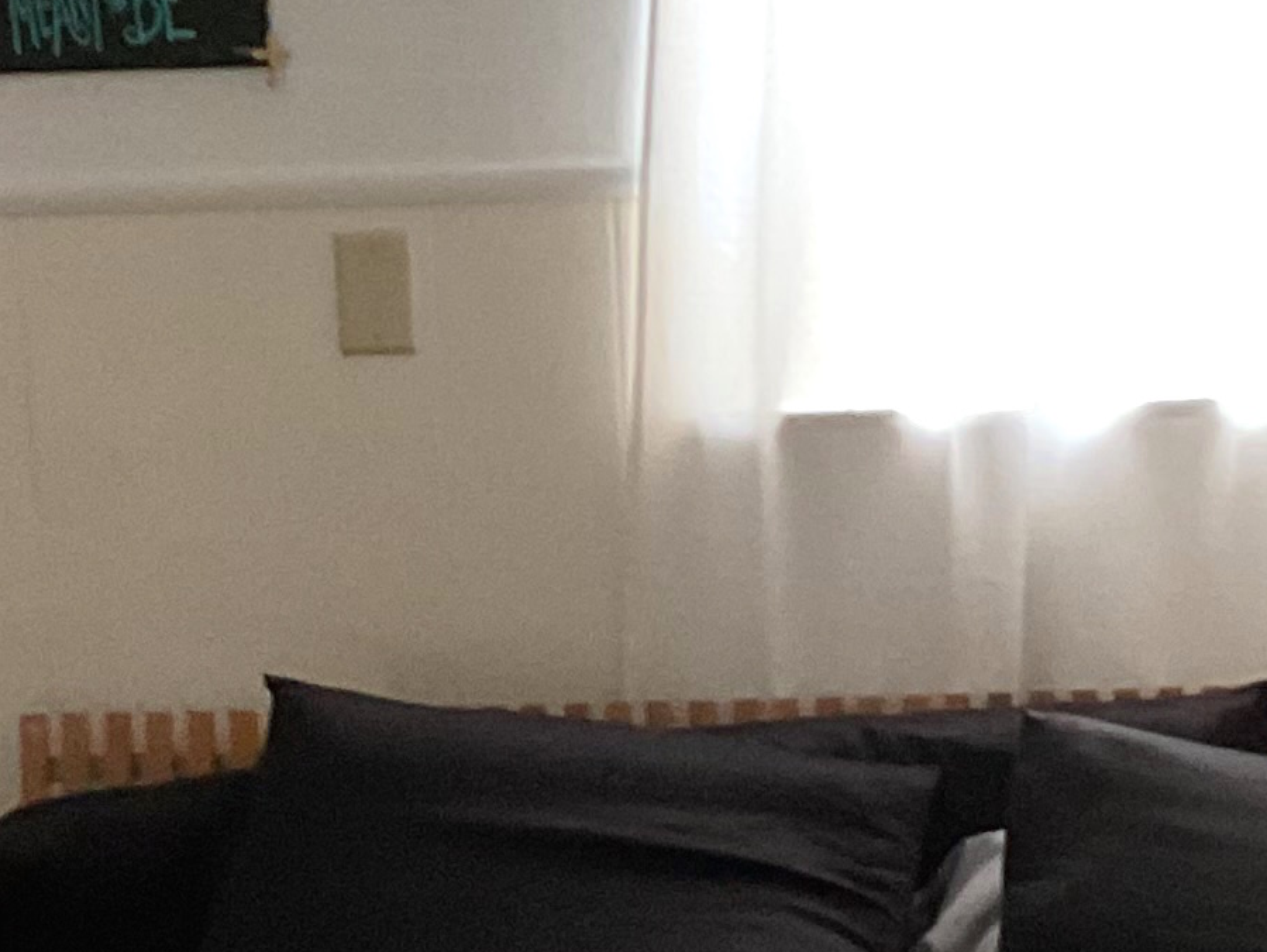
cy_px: 779
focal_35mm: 130
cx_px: 674
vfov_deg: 11.4
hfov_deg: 15.2
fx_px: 4760
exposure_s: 1/30
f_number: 1.8
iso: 320
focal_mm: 3
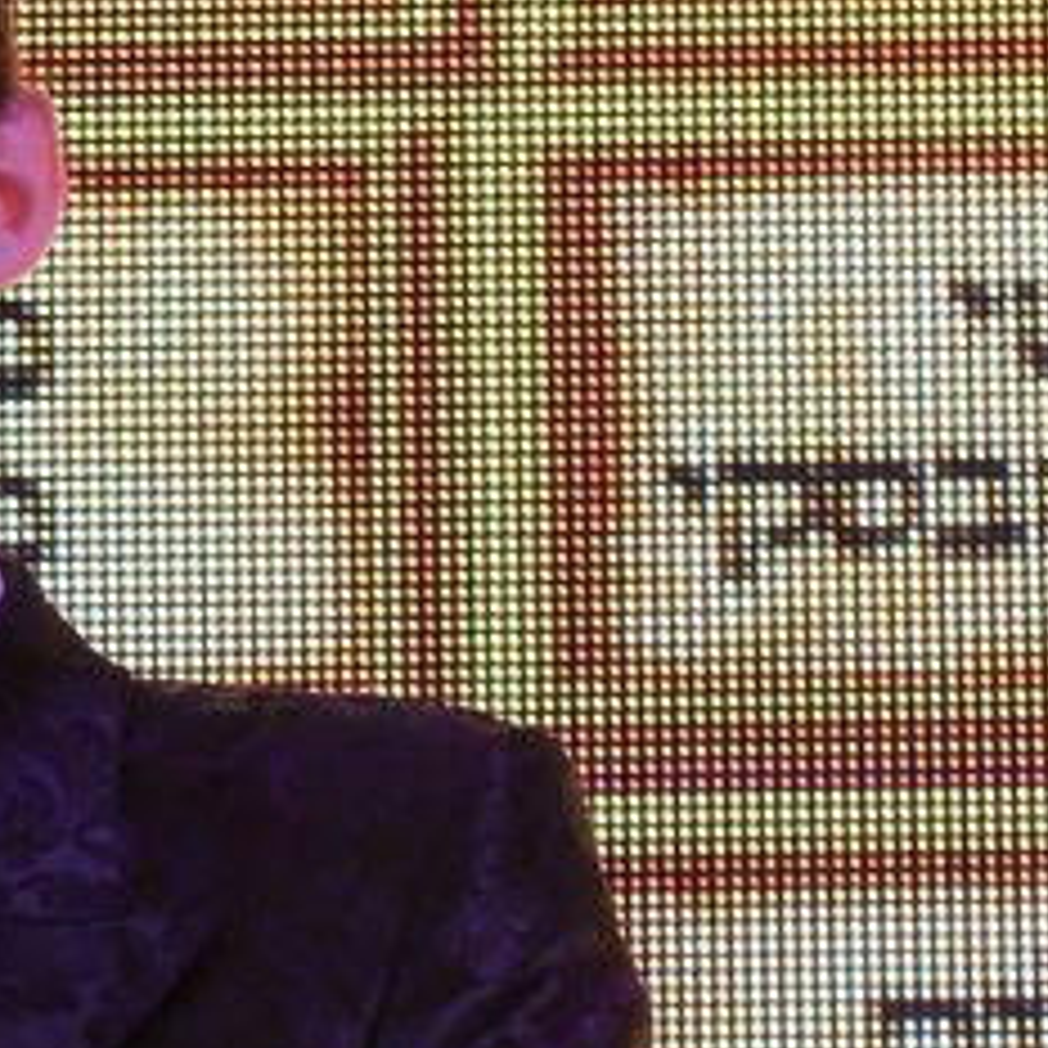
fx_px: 8940
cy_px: 1291
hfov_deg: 6.7
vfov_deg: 6.7
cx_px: -281
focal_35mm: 261
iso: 1600
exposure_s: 1/100
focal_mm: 70
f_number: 6.3
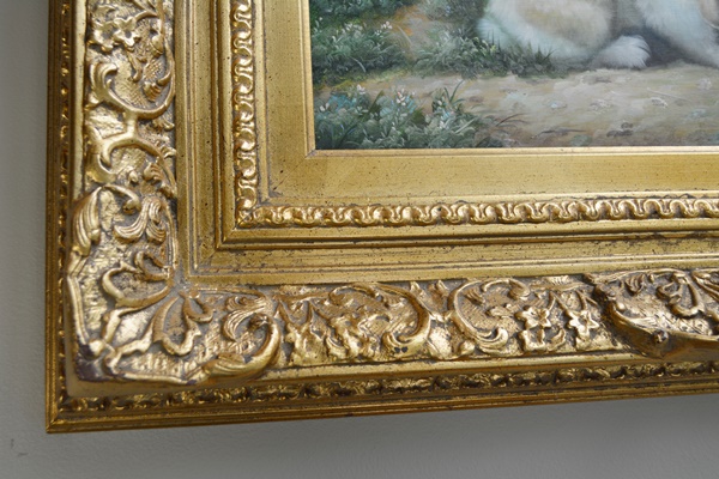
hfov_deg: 46.4
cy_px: 240
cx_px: 360
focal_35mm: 42
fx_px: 839
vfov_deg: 31.9
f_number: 5.6
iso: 400
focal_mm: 28
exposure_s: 1/125
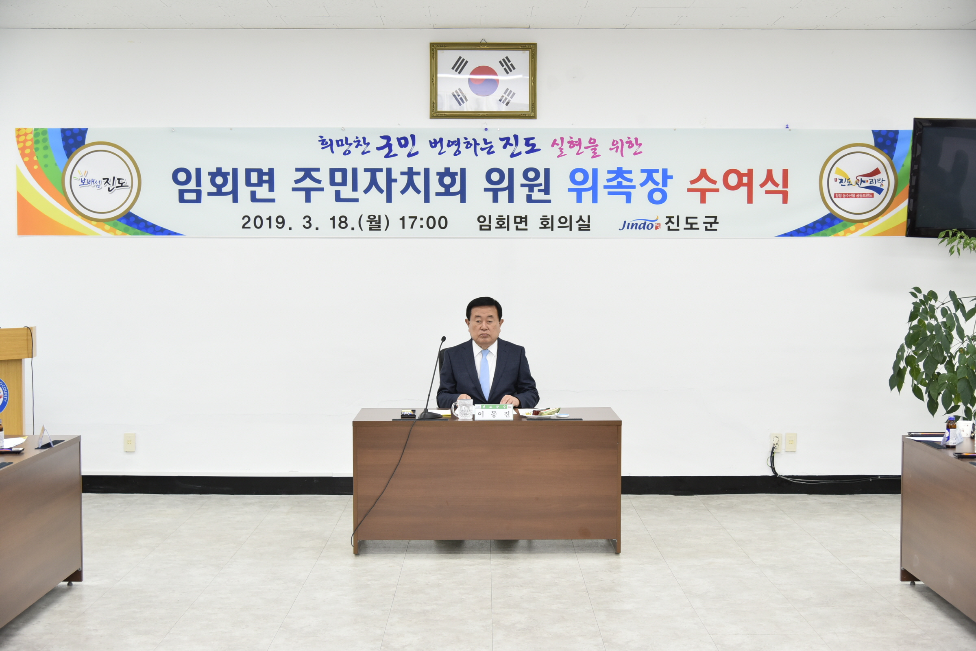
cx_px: 488
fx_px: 1356
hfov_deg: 39.6
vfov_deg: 27.0
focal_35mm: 50
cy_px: 326
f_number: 4
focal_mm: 50
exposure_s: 1/125
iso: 1000
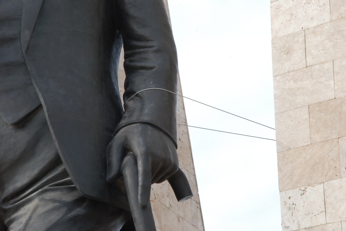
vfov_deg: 7.3
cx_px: 173
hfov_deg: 11.0
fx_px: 1804
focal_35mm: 188
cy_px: 116
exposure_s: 1/200
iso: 1000
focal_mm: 125
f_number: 22
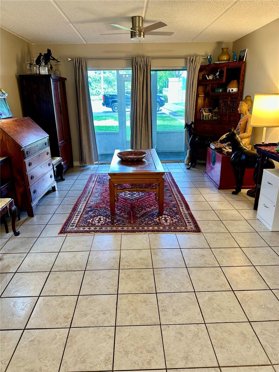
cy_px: 186
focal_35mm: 24
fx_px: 258
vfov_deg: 71.6
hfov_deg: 56.8
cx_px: 140
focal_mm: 6.86
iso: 125
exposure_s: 1/60
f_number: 1.78
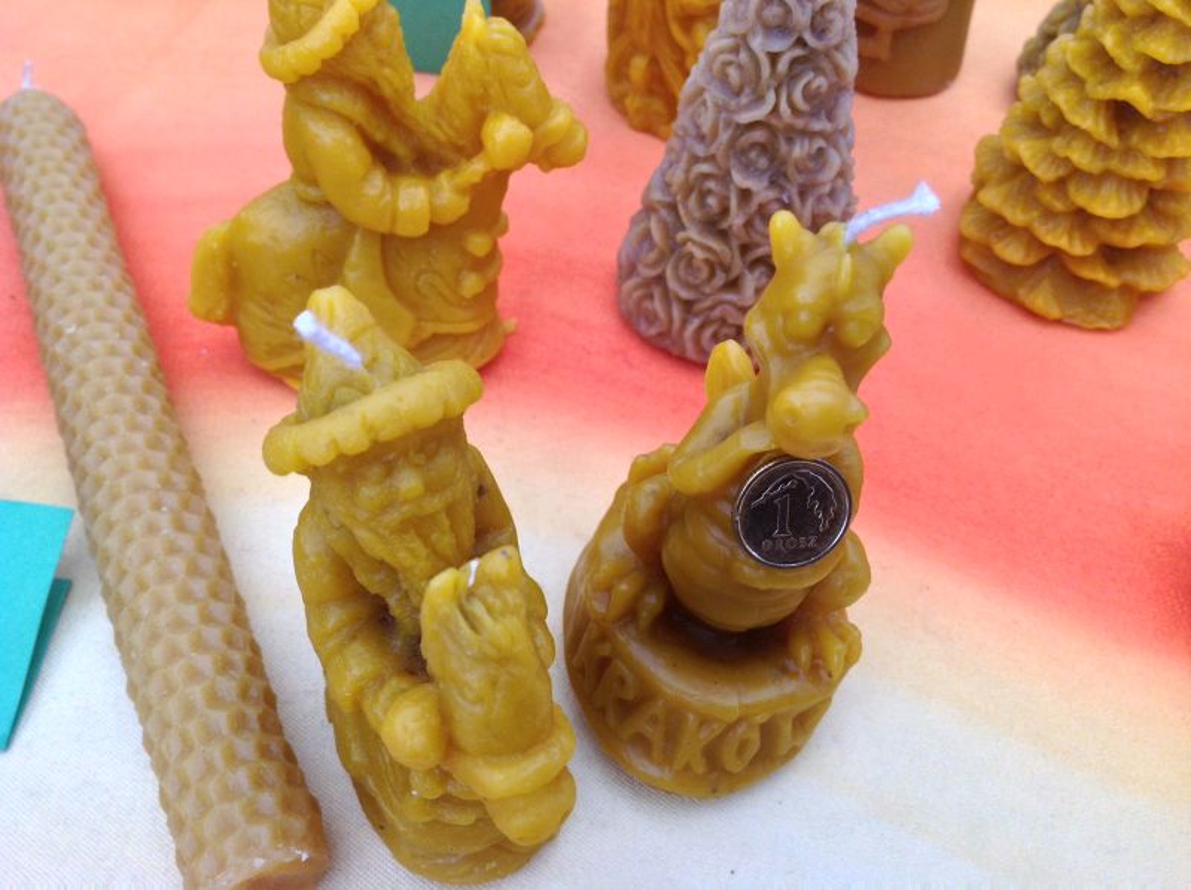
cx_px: 596
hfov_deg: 52.7
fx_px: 1203
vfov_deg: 40.6
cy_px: 445
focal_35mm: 35
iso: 50
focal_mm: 4.28
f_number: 2.4
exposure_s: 1/179
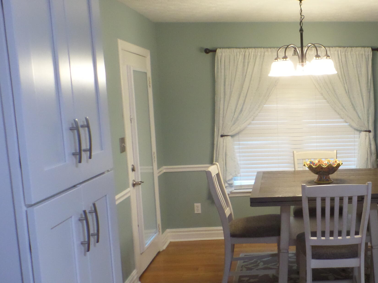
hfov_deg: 42.2
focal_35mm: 42
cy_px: 163
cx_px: 318
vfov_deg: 34.3
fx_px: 459
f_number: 2.8
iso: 320
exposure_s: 1/30
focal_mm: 4.1
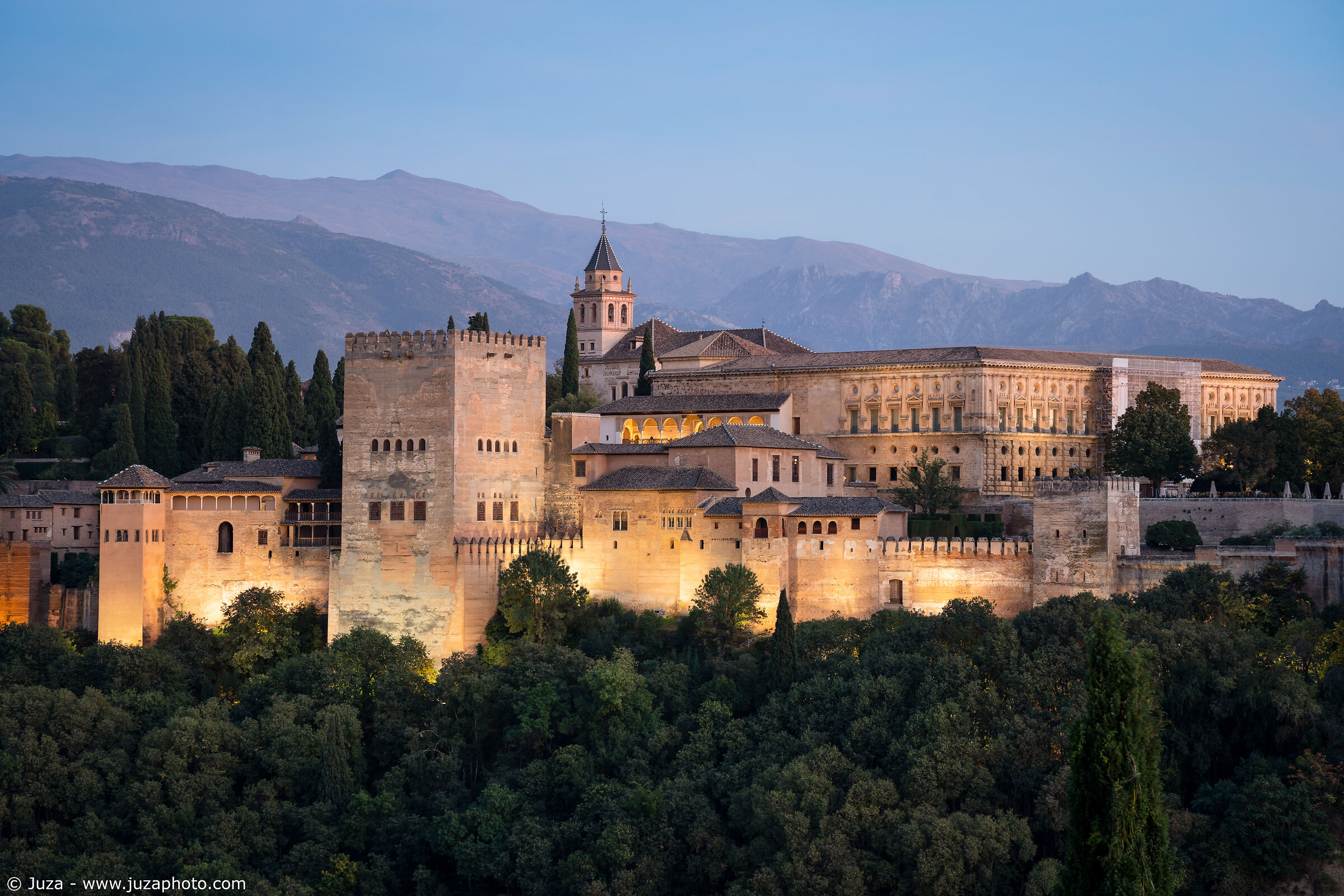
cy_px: 448
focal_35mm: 105
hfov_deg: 19.5
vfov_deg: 13.0
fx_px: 3920
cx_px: 672
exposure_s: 2
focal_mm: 105
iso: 100
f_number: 7.1
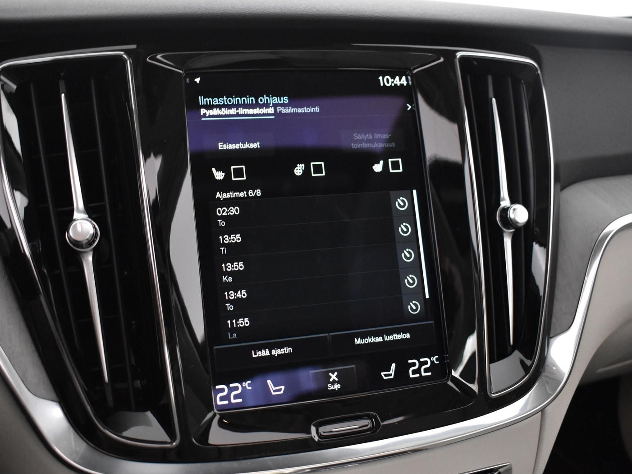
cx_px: 267
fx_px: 730
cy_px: 243
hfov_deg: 46.6
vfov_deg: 35.9
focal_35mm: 40
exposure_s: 1/30
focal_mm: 24
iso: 3200
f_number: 3.8
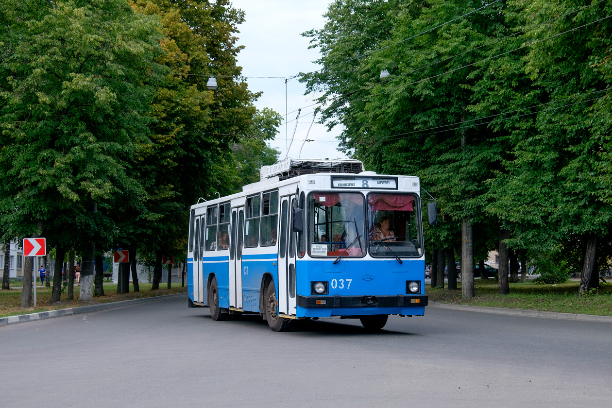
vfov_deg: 24.6
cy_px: 204
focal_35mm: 55
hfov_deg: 36.2
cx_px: 306
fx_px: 935
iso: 500
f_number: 4.5
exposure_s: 1/640
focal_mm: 36.6
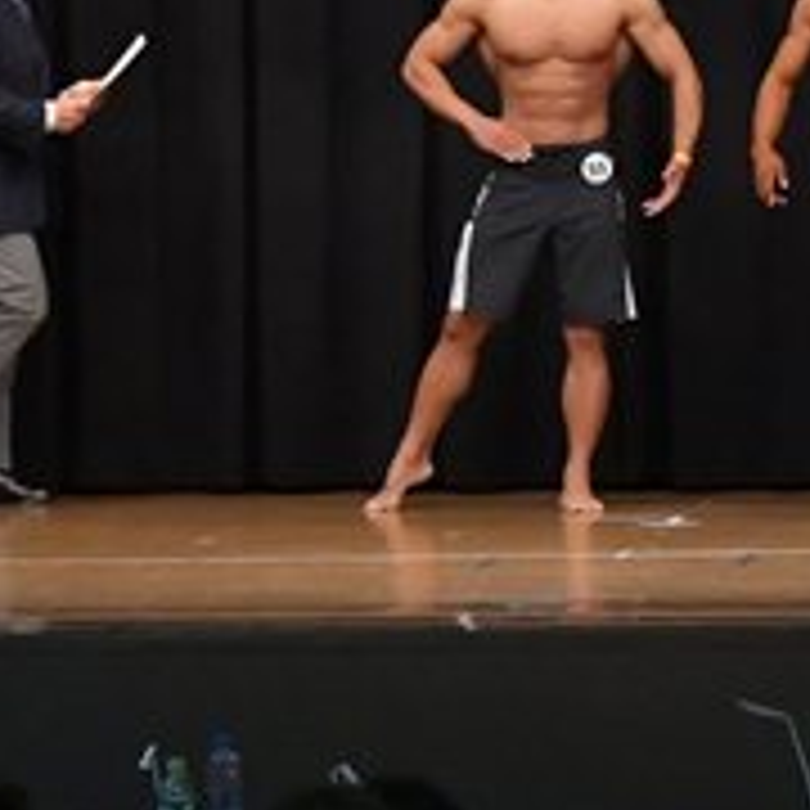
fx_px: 8445
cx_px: 835
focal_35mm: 319
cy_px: 144
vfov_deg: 5.5
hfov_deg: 5.5
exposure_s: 1/400
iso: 6400
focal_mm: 58
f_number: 5.6
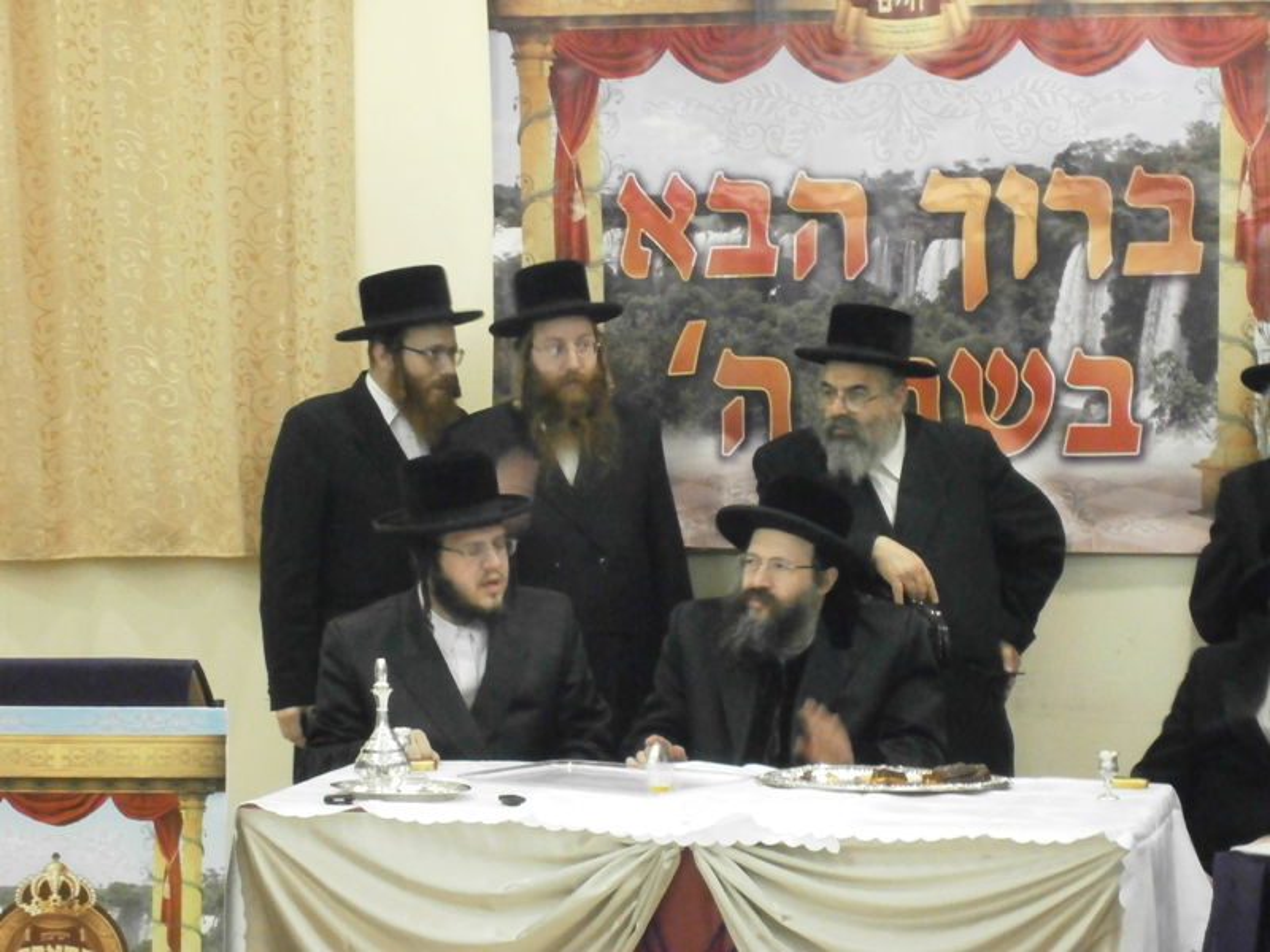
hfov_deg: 19.4
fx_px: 3706
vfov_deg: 14.6
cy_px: 476
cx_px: 635
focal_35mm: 101
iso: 1250
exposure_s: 1/15
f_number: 5.4
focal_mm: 17.8
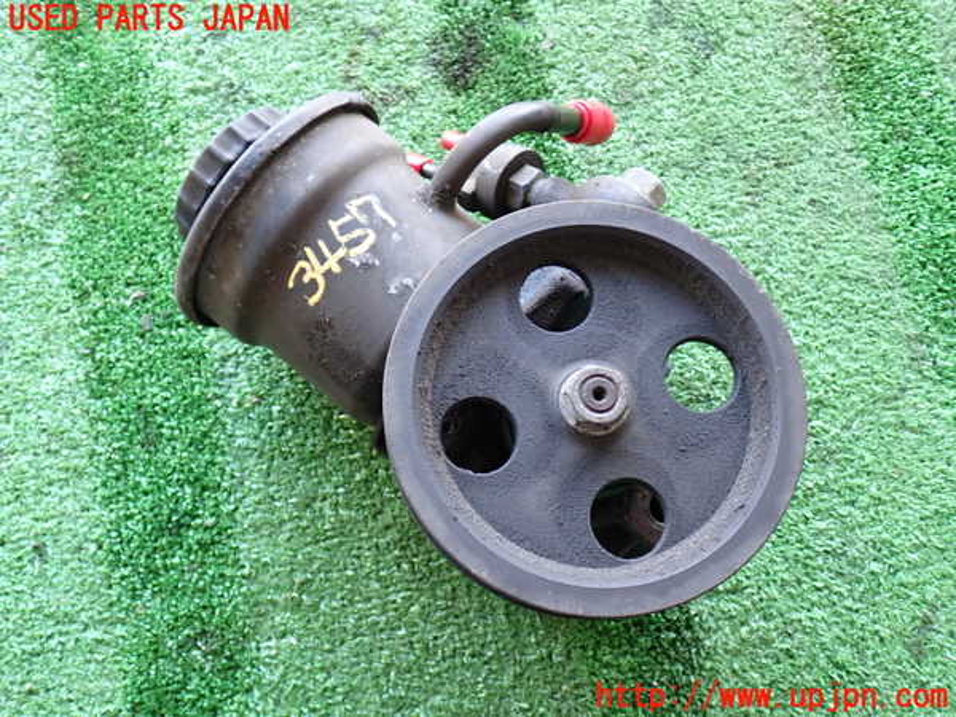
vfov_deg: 39.7
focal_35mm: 36
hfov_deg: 51.4
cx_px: 478
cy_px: 358
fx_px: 994
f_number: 2.5
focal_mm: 6.37
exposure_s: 1/40
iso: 250
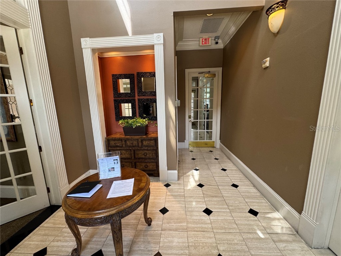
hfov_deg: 102.1
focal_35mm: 14
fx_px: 138
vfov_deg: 85.7
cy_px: 128
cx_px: 170
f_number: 2.2
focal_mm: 2.22
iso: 160
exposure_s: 1/120
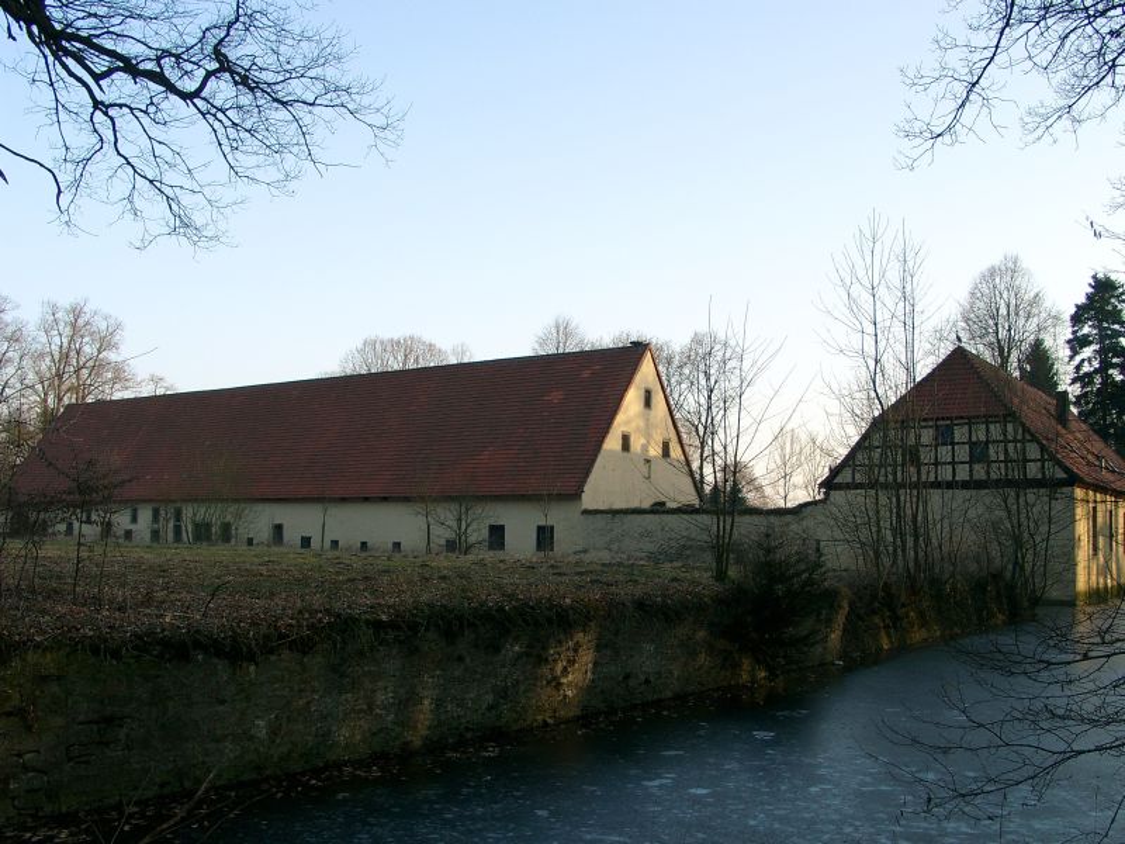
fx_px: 1105
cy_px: 422
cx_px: 562
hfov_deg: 54.0
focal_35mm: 34
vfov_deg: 41.8
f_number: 4
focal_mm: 7.13
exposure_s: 1/197
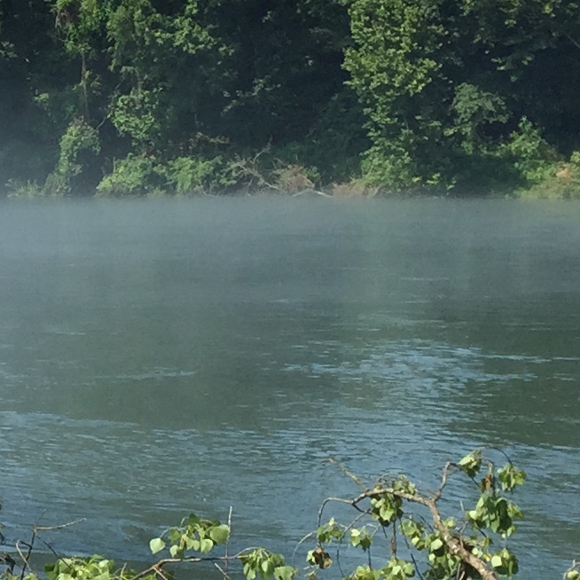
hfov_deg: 12.7
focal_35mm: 128
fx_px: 2426
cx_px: -384
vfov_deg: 13.6
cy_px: 274
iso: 32
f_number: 2.2
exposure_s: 1/1522
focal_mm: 4.15
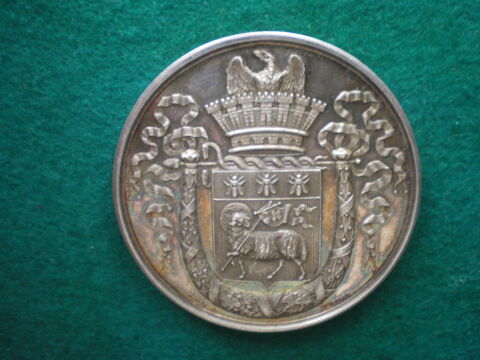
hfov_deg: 49.0
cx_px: 240
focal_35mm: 38
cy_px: 180
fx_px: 527
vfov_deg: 37.7
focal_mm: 6.3
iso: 400
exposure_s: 1/10
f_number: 3.1
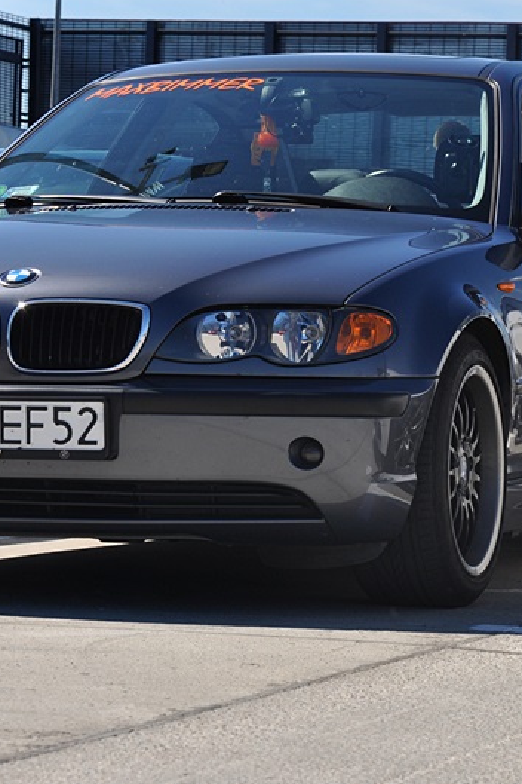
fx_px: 3458
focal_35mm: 159
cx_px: 200
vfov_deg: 12.9
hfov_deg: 8.6
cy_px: 393
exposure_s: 1/400
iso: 200
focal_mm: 70
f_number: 10
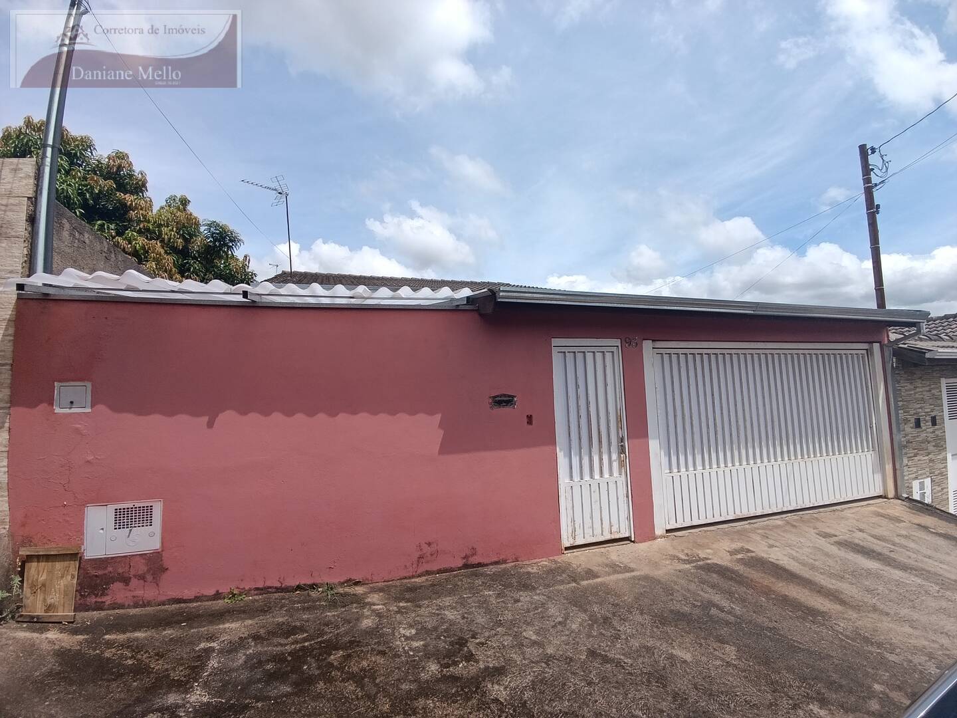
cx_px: 478
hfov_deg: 94.5
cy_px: 359
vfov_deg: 78.1
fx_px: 442
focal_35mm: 16
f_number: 2.2
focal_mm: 1.65
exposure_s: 1/1140
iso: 50
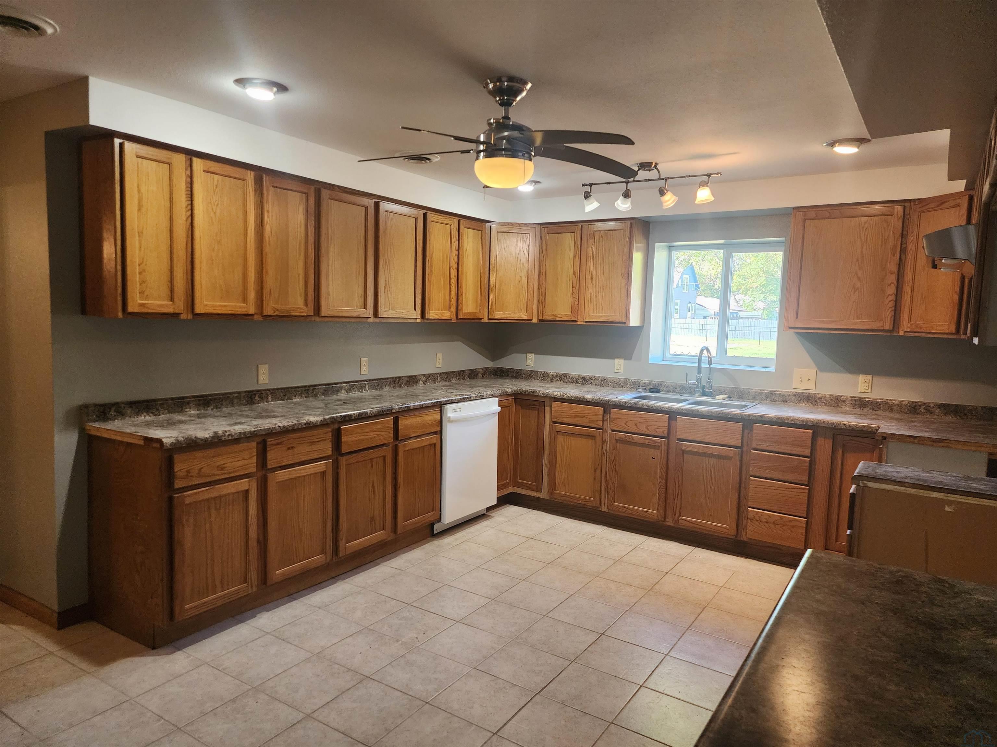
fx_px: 662
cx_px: 498
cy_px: 374
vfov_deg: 58.9
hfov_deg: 73.9
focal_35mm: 23
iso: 250
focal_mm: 6.4
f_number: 1.8
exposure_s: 1/120
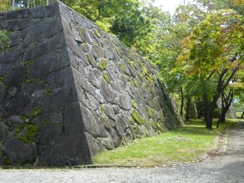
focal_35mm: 54
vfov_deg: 27.0
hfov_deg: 35.5
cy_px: 83
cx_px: 135
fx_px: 381
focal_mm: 8
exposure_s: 1/250
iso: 125
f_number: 3.9
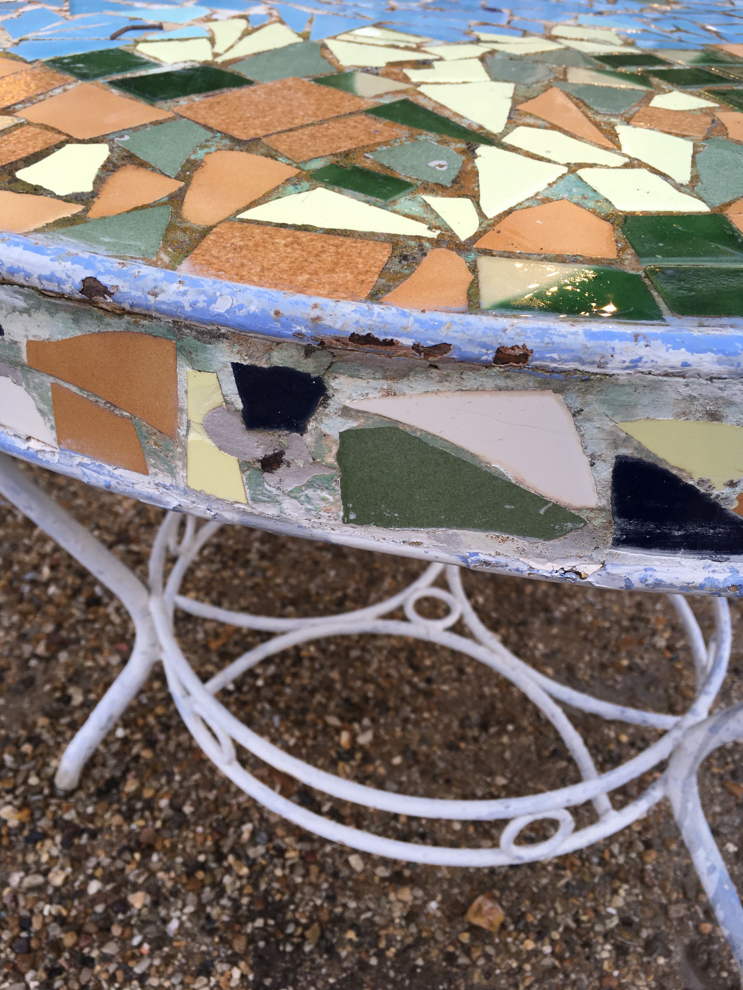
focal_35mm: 29
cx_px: 372
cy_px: 495
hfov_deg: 48.2
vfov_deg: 61.7
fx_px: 830
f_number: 2.2
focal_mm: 4.15
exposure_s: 1/50
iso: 32
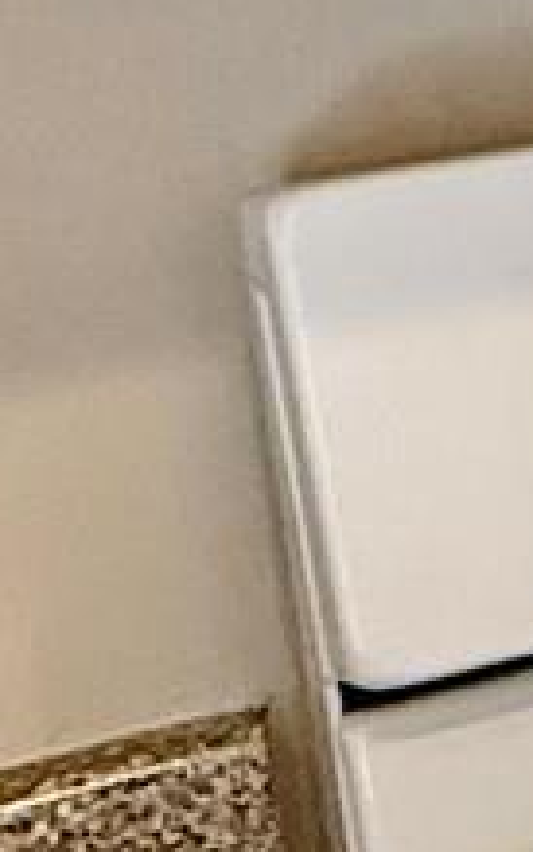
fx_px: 3228
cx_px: 2210
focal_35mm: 139
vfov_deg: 14.7
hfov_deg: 6.9
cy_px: -35
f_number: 2.2
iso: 250
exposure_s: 1/60
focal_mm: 2.22
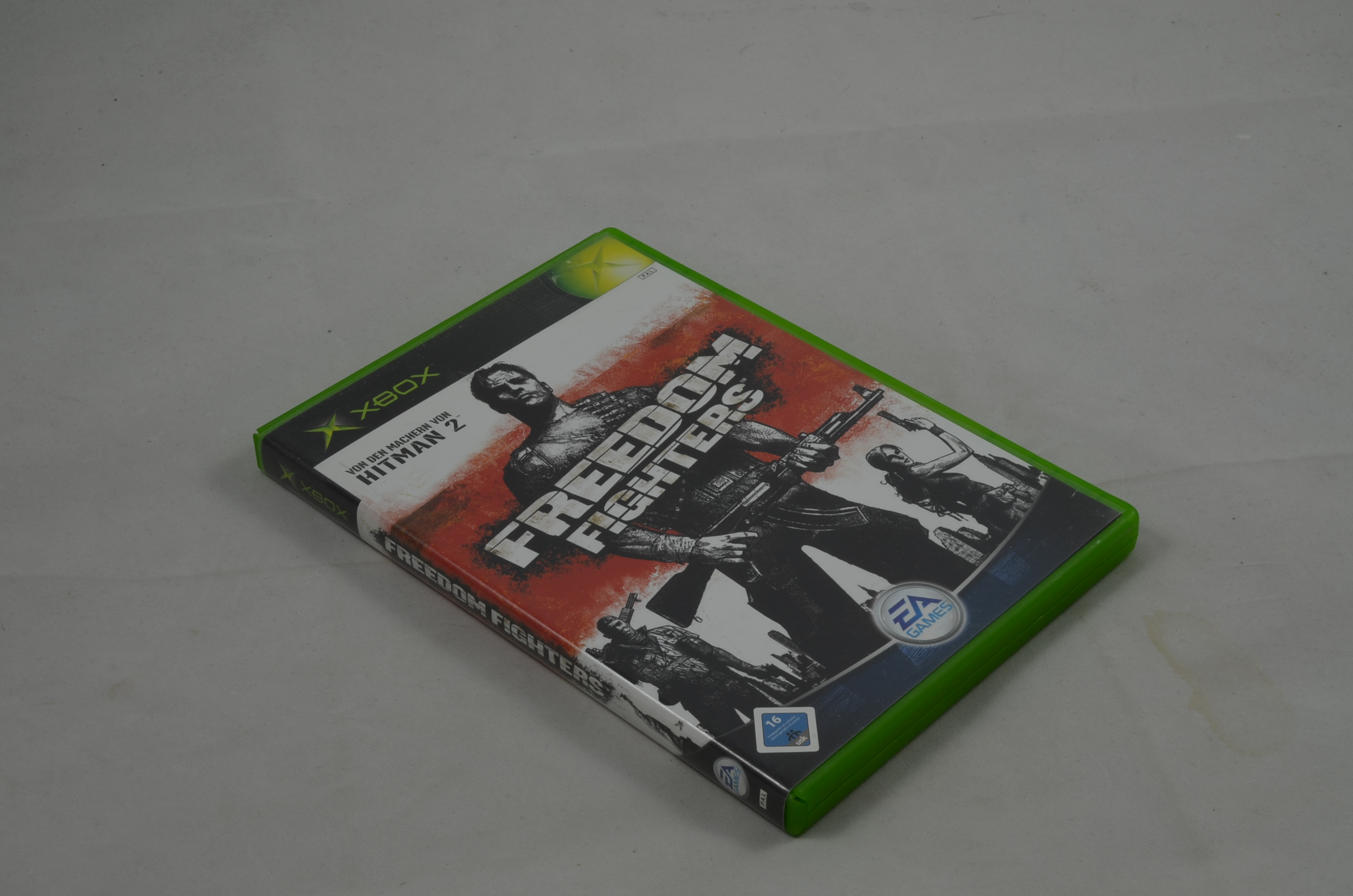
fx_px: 2250
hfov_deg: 33.5
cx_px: 676
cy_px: 448
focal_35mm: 60
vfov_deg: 22.5
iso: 100
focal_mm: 40
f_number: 20
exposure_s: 1/4
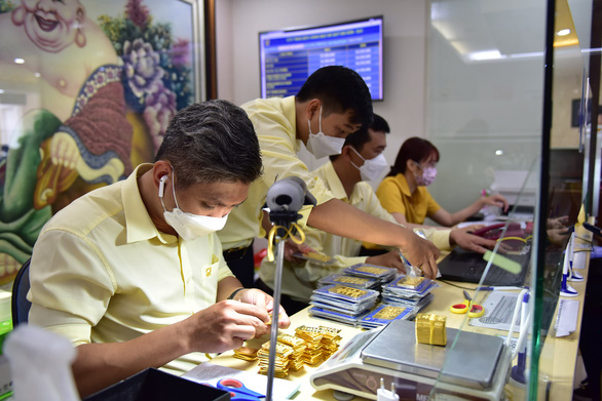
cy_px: 200
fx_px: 485
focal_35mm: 29
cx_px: 301
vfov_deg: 45.0
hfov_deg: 63.6
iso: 1250
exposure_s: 1/250
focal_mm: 29
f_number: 2.8
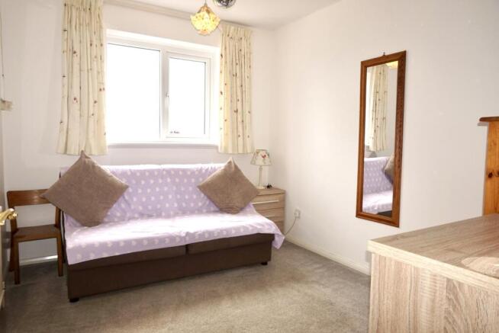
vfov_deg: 53.2
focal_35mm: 24
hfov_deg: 73.7
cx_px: 250
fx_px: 333
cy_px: 166
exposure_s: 1/125
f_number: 6.3
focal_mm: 16
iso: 400
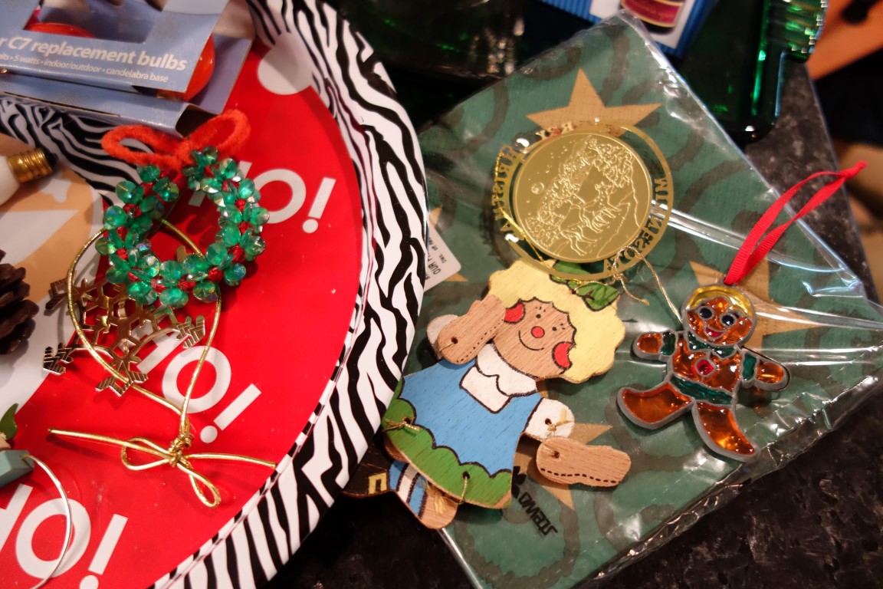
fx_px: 687
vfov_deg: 46.4
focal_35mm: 28
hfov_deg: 65.5
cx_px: 442
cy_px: 294
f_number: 1.8
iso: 500
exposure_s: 1/30
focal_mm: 10.4
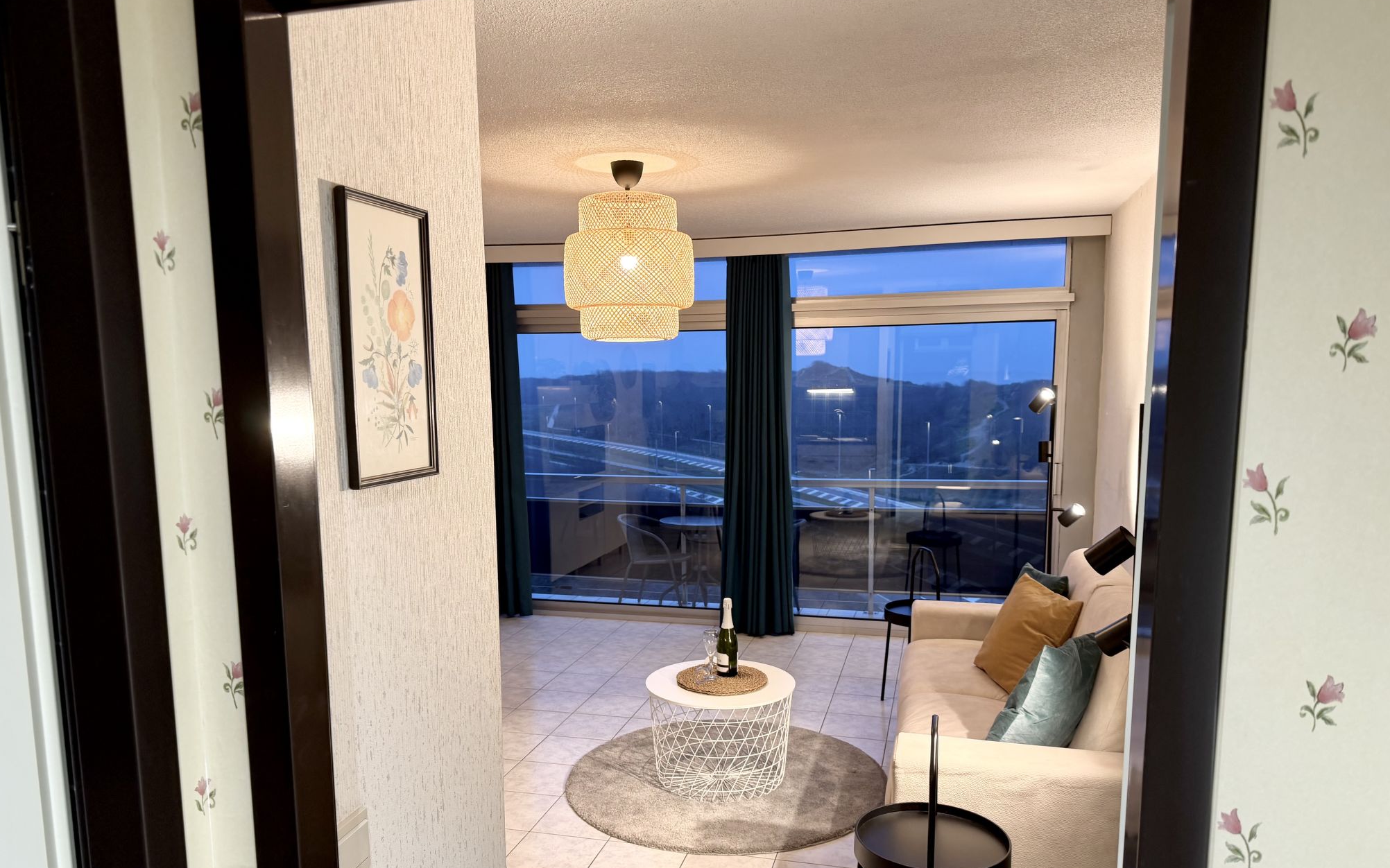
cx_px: 683
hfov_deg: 70.4
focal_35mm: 26
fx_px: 985
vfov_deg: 47.4
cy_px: 512
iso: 125
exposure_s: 1/50
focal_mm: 6.76
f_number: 1.78
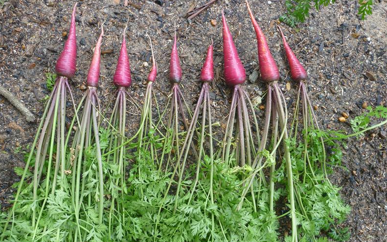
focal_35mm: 30
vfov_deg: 41.9
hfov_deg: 62.9
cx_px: 192
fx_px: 317
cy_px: 122
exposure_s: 1/100
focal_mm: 4.9
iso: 80
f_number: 3.3
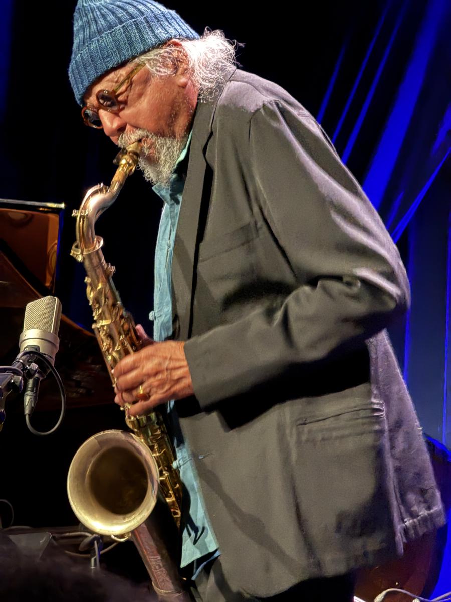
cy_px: 301
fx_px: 2085
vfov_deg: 16.4
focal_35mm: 120
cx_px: 226
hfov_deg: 12.3
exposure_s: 1/8
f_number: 2.8
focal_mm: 15.66
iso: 1250
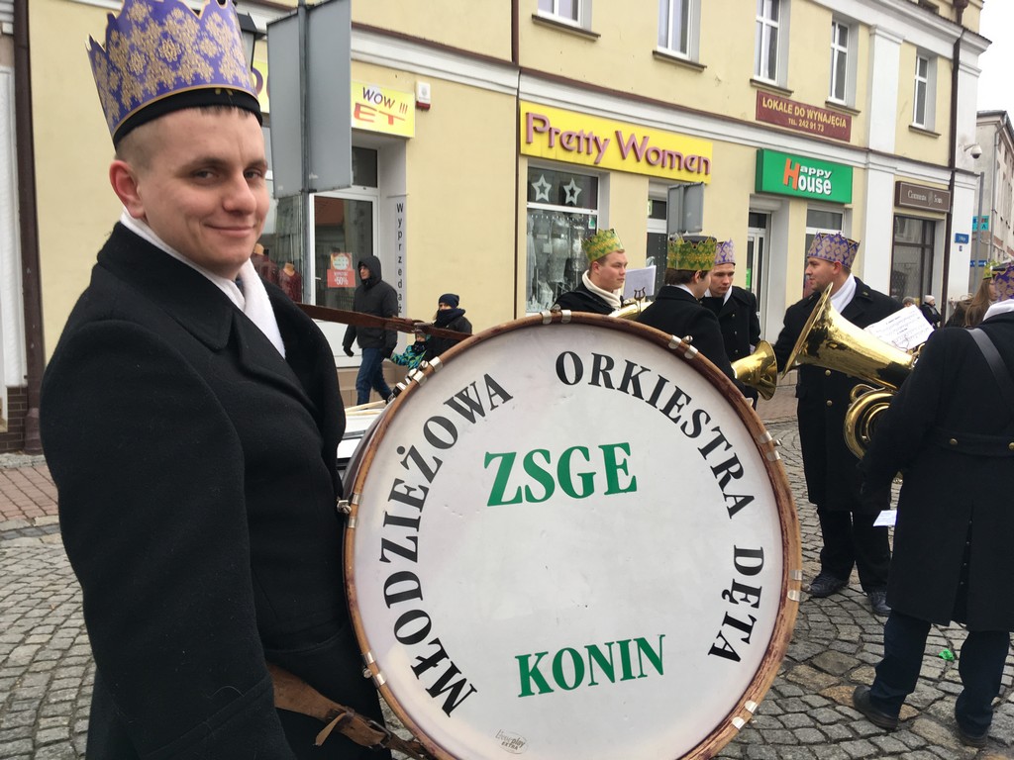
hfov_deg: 61.7
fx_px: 849
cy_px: 380
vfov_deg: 48.2
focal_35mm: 29
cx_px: 507
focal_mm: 4.15
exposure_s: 1/50
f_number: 2.2
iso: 32
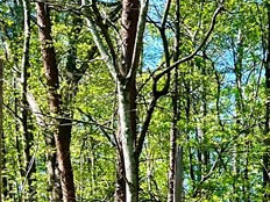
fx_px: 897
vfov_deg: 11.4
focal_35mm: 115
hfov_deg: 16.0
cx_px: 378
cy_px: 430
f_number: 1.6
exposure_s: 1/742
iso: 50
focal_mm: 5.1
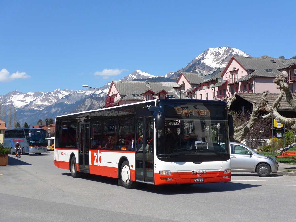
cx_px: 148
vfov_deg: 23.7
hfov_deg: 31.2
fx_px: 530
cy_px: 111
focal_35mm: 62
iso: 80
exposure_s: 1/1300
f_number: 3.7
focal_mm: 12.7
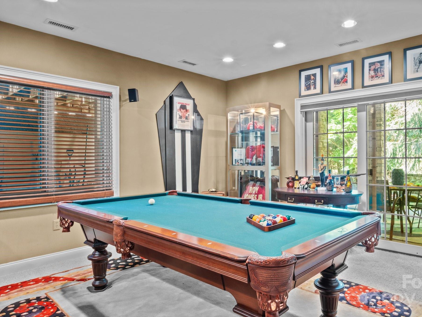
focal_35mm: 23
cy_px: 158
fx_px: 280
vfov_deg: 58.9
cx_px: 240
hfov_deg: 73.6
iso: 100
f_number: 10
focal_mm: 14
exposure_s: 13
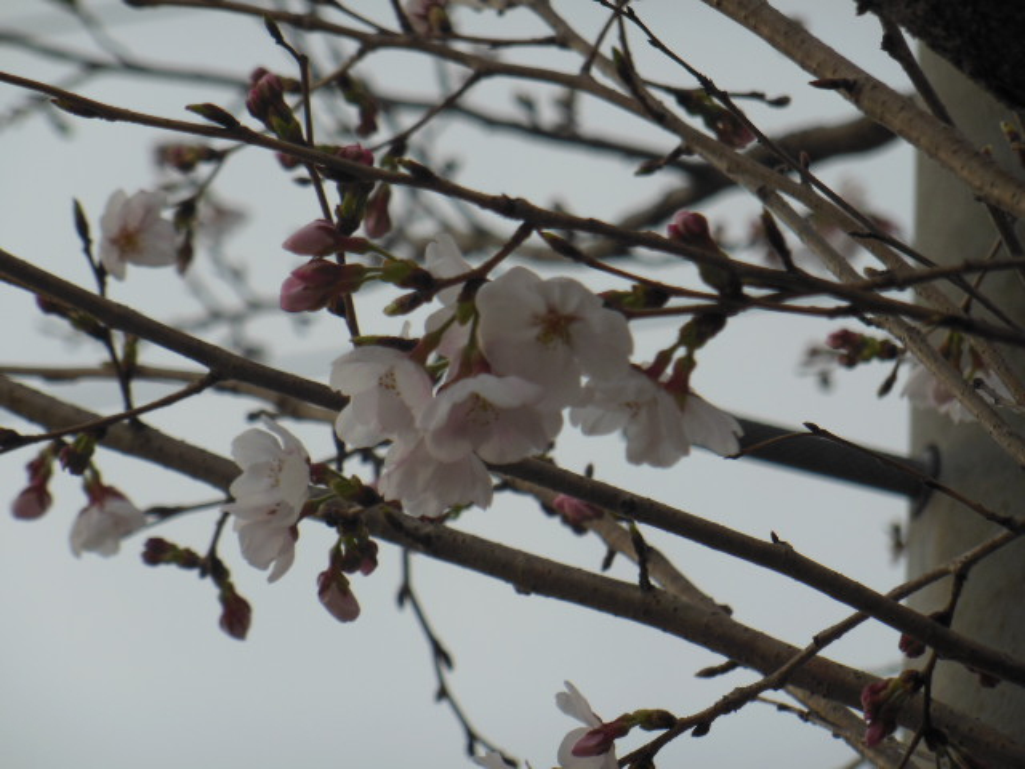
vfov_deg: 5.1
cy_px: 384
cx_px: 512
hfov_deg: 6.7
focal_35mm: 294
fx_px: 8706
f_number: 5.8
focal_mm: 52.5
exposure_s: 1/250
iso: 125
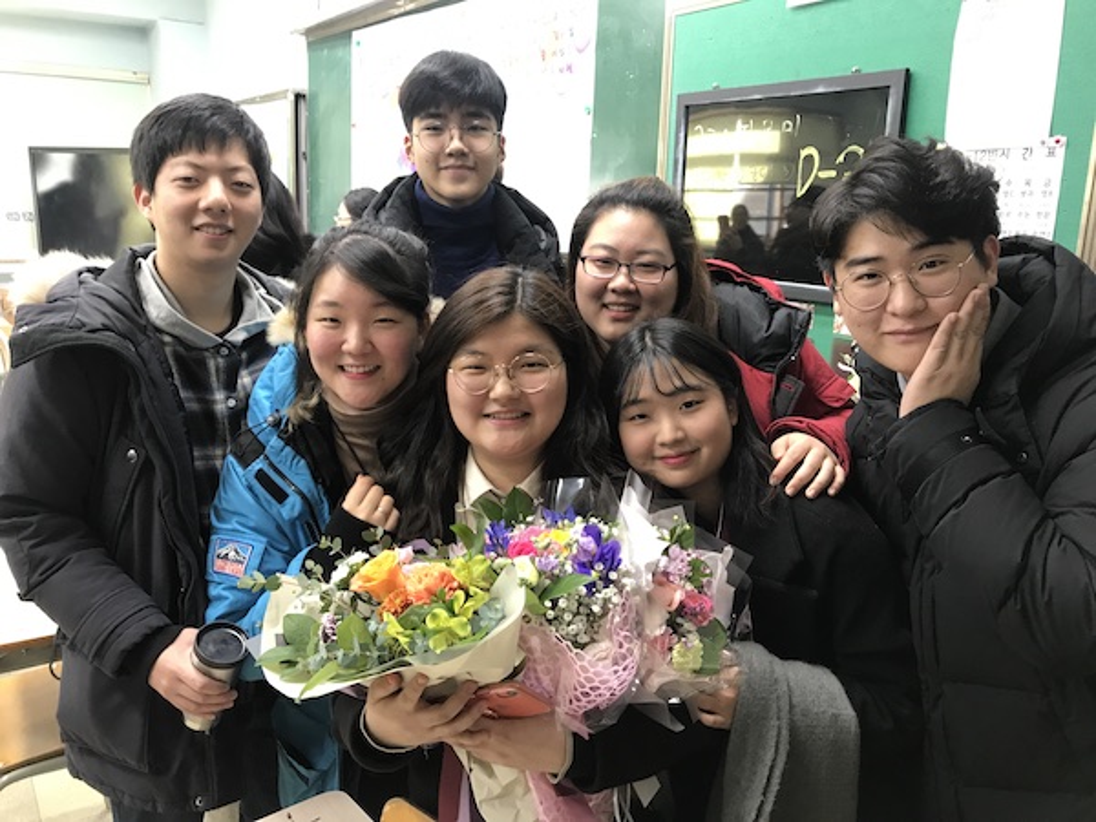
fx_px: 887
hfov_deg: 63.4
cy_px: 411
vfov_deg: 49.7
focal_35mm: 28
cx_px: 548
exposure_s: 1/17
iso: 40
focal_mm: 3.99
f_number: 1.8
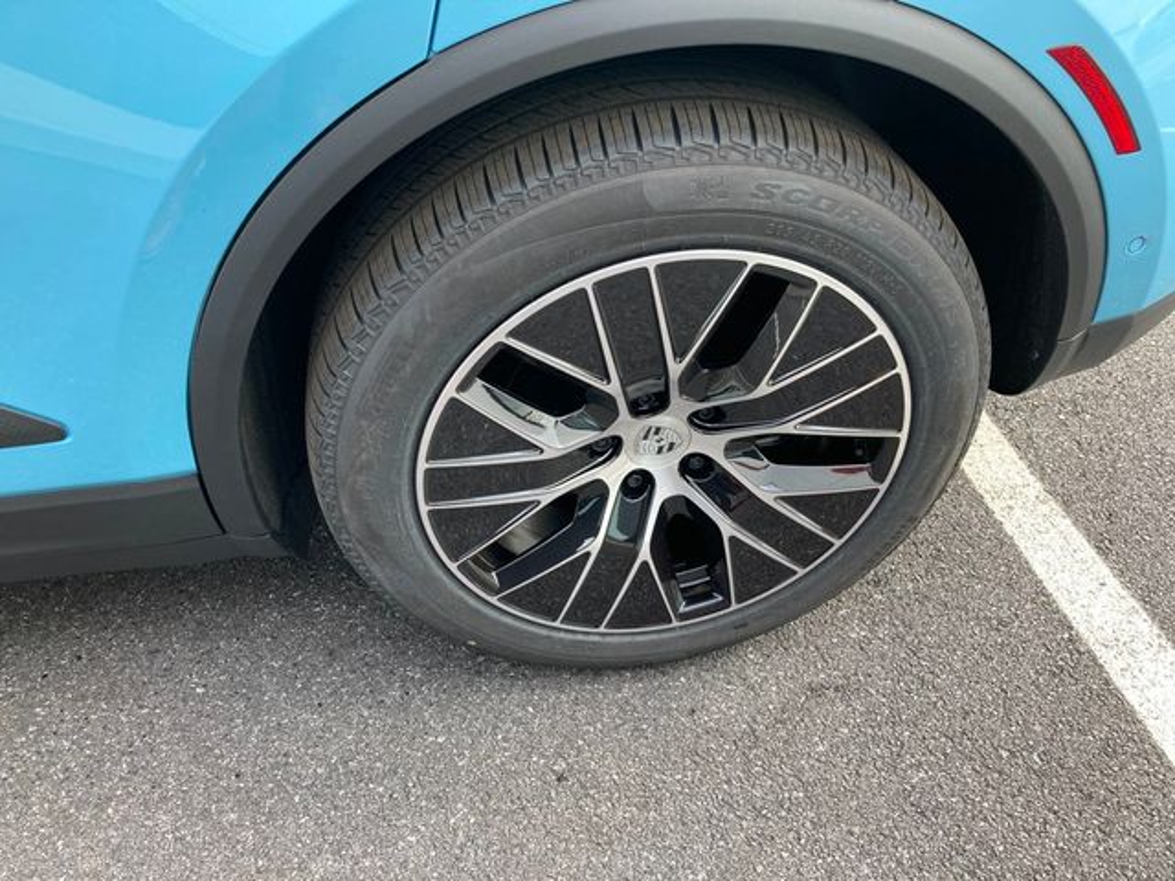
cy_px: 440
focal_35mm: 28
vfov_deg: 49.7
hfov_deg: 63.4
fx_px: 950
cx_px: 588
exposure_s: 1/121
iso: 32
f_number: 1.8
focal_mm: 3.99
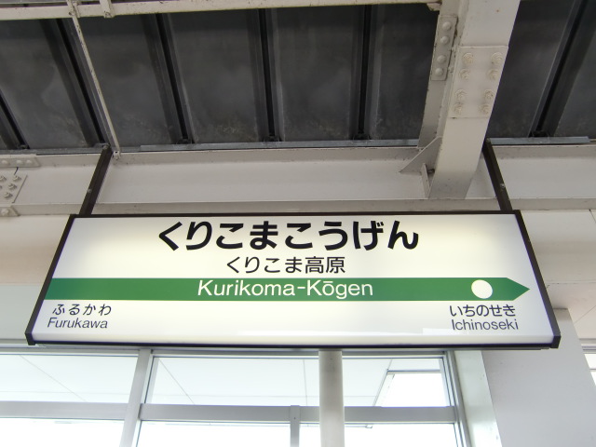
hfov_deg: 63.4
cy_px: 224
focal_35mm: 28
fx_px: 482
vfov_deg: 49.7
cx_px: 298
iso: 64
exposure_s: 1/100
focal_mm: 4.9
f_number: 2.6
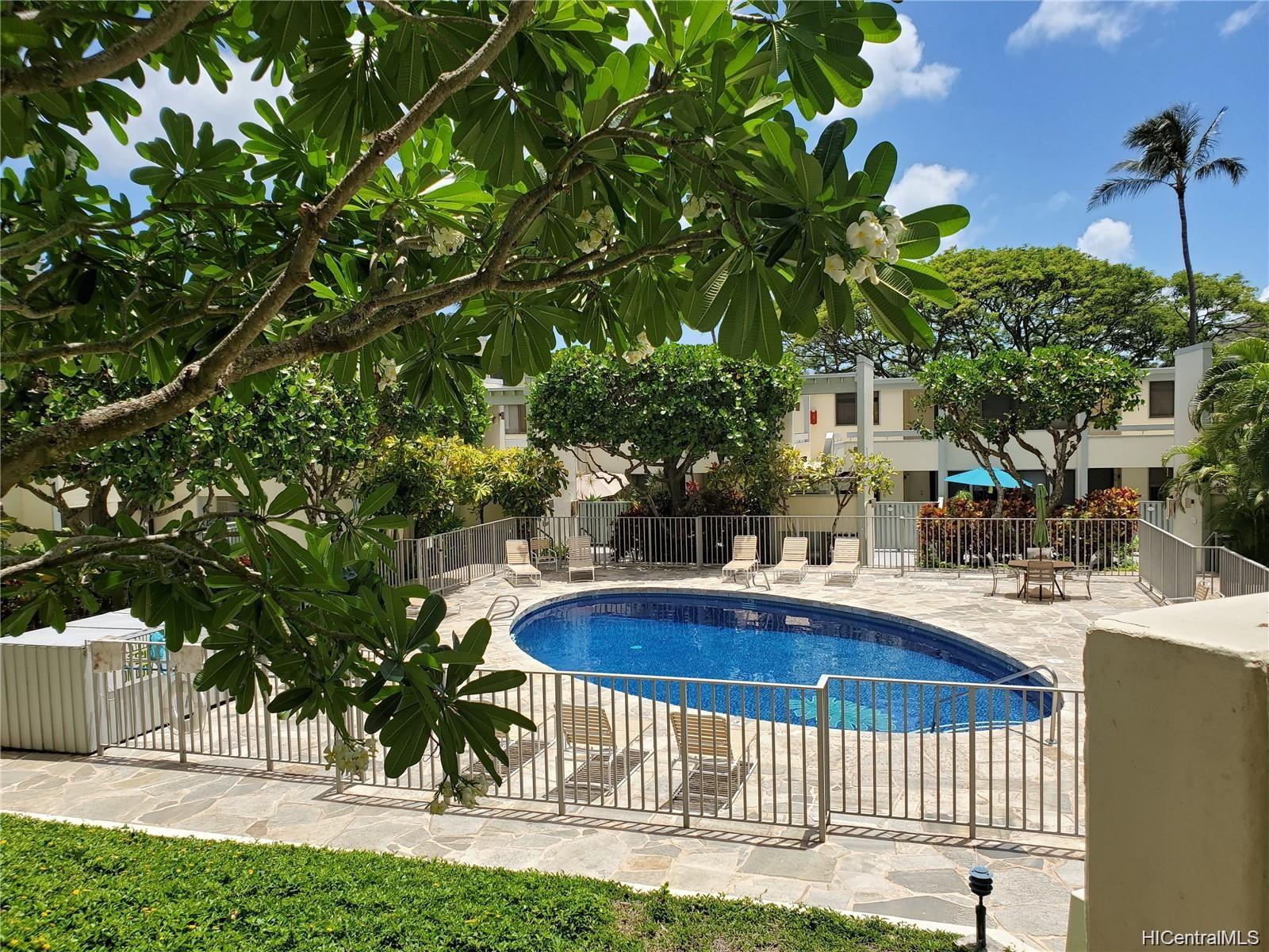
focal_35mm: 26
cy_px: 476
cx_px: 634
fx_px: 953
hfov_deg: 67.3
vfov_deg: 53.1
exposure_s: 1/1537
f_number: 2.4
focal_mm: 4.3
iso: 50
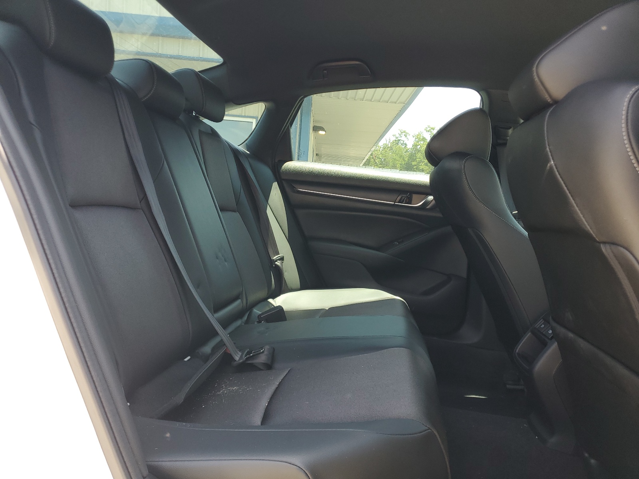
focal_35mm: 26
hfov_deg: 67.3
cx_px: 320
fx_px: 480
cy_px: 240
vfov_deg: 53.1
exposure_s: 1/204
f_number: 1.5
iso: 50
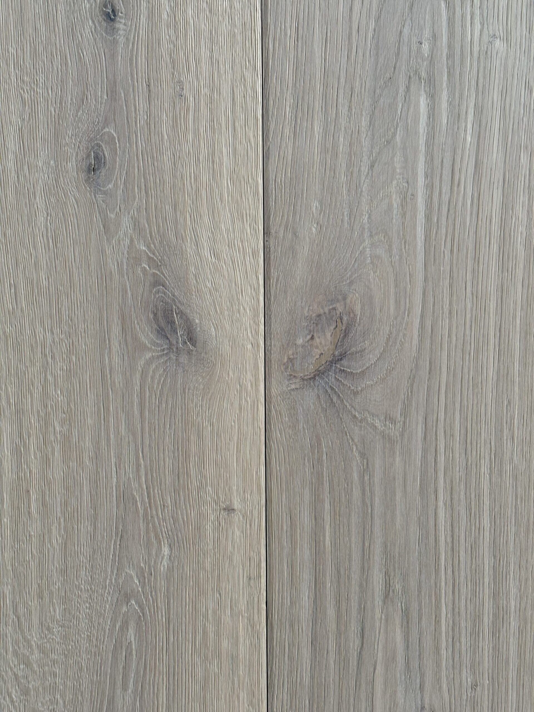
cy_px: 356
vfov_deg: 36.8
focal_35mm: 52
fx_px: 1070
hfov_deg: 28.0
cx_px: 267
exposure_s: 1/50
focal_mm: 5.96
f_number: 1.6
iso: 125
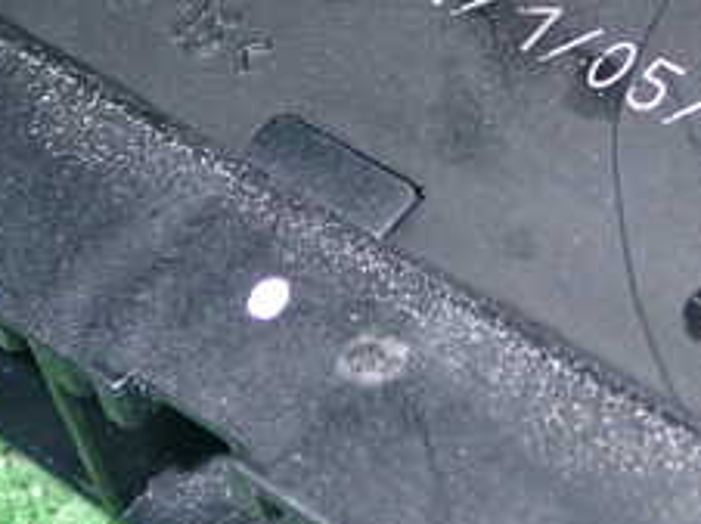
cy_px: -47
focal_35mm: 125
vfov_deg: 11.7
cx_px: 636
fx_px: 2529
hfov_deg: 15.6
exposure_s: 1/50
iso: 500
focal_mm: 8.4
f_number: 9
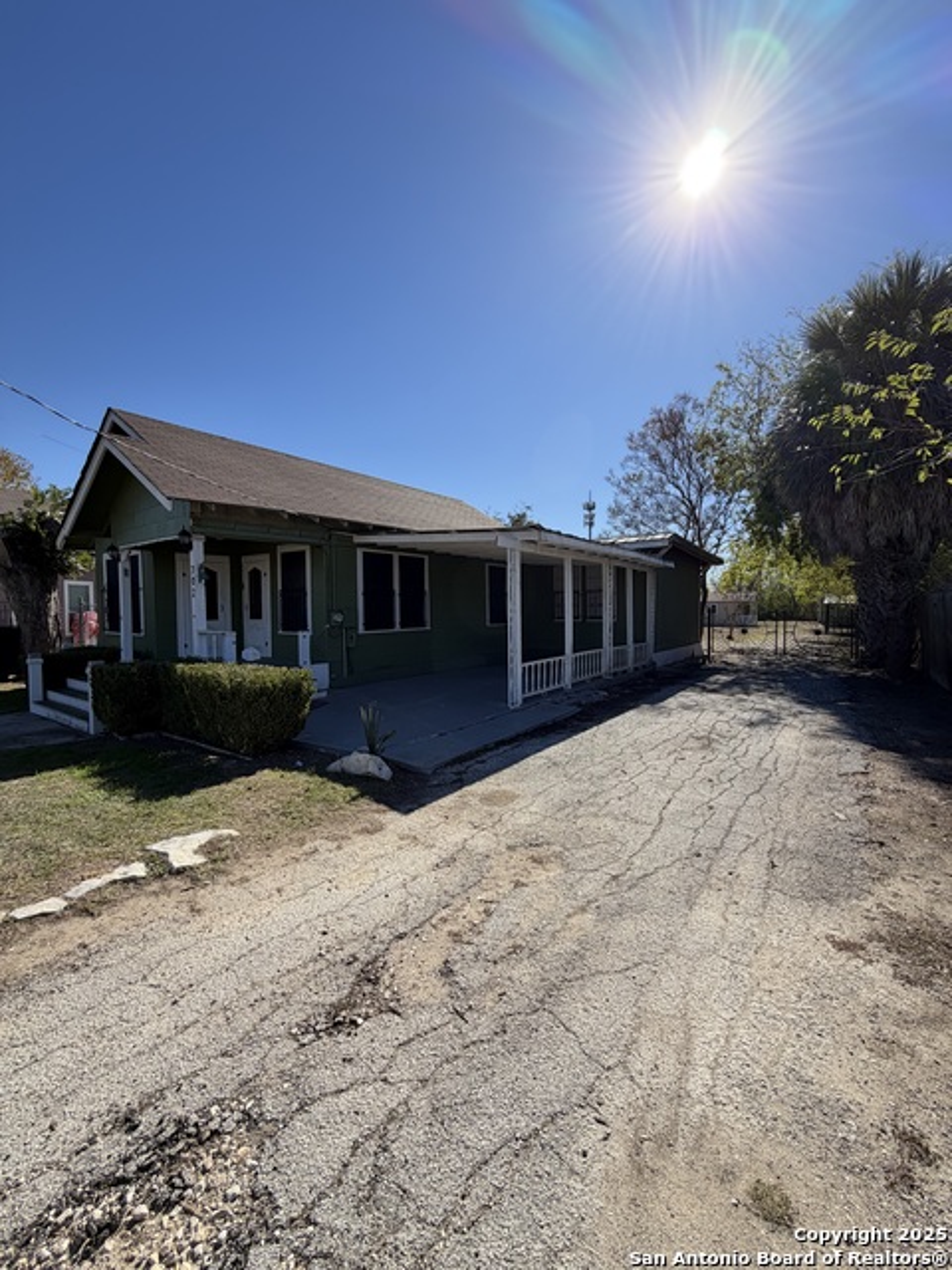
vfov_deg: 102.1
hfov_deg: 85.7
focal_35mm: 14
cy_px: 635
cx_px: 476
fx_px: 513
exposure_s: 1/770
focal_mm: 2.22
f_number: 2.2
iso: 32
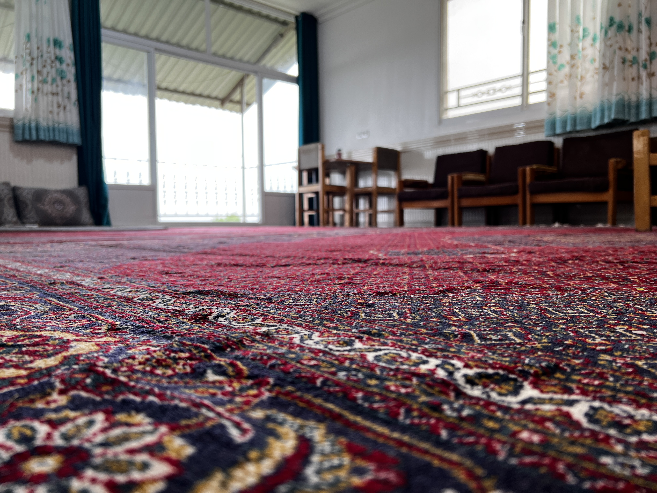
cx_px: 328
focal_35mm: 26
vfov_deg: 53.1
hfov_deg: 67.3
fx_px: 493
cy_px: 246
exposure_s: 1/120
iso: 50
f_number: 1.5
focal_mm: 5.7
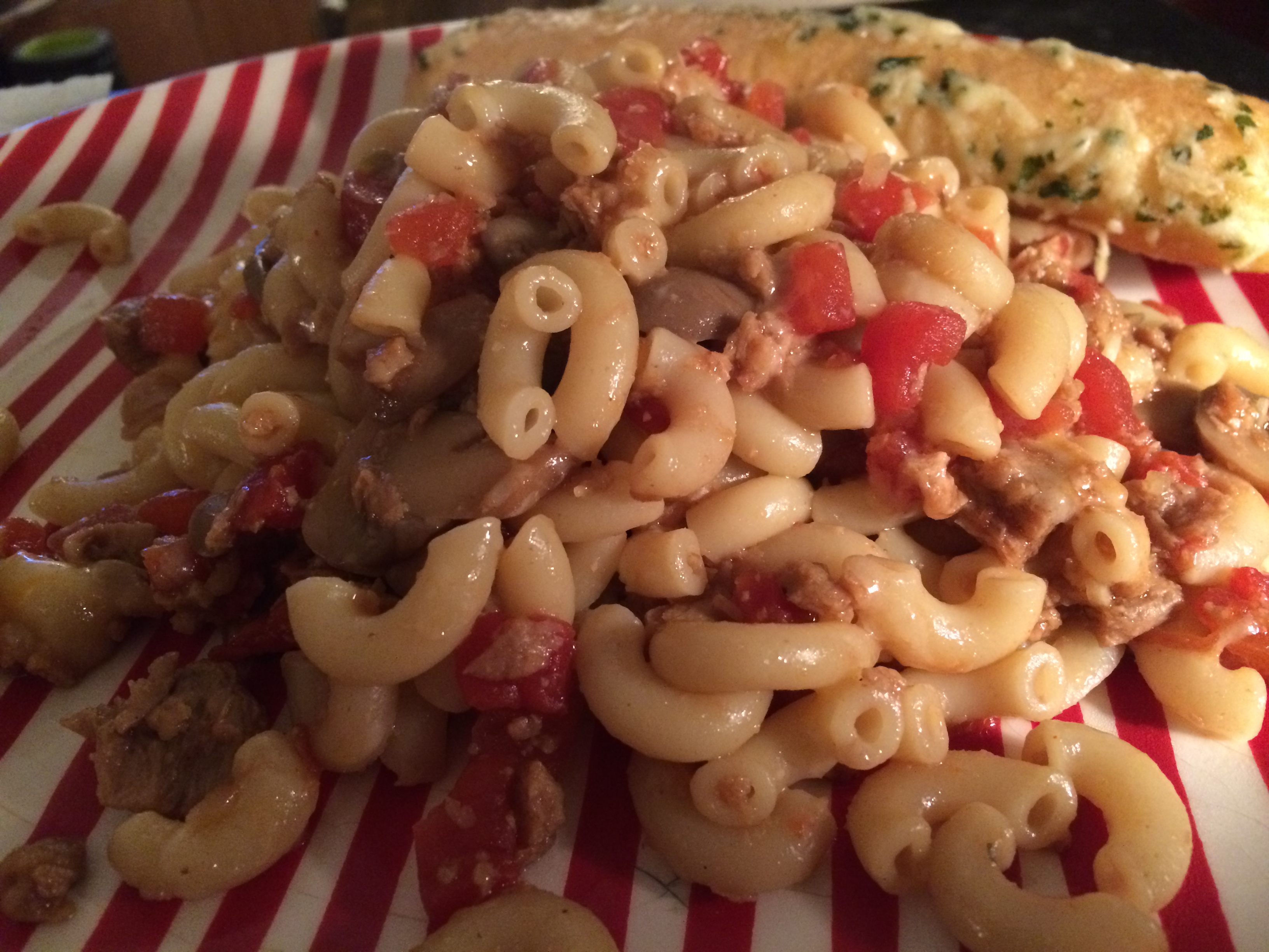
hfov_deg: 60.0
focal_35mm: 30
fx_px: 1100
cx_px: 634
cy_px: 476
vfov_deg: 46.8
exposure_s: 1/15
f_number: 2.2
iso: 400
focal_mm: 4.12
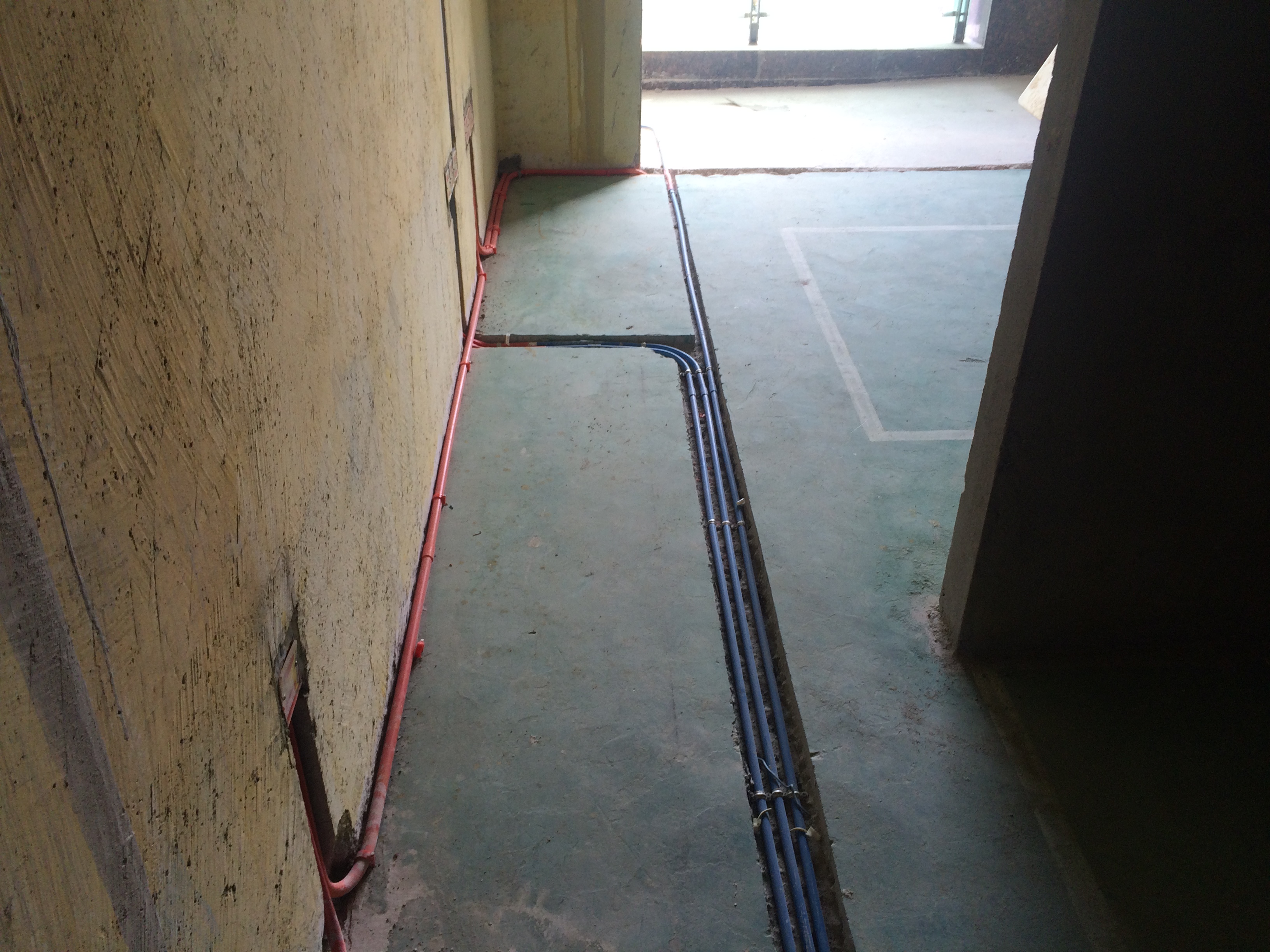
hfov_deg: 61.7
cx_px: 635
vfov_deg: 48.2
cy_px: 476
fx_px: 1064
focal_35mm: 29
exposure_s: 1/60
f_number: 2.2
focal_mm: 4.15
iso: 50
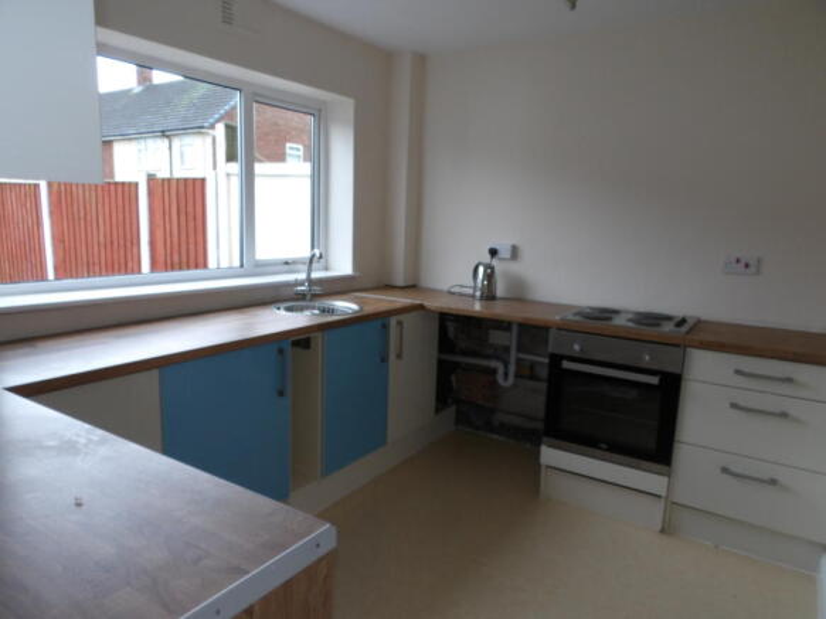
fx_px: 573
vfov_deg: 56.8
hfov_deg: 71.6
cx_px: 413
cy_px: 310
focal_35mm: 24
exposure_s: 1/15
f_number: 4.1
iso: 200
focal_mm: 4.3
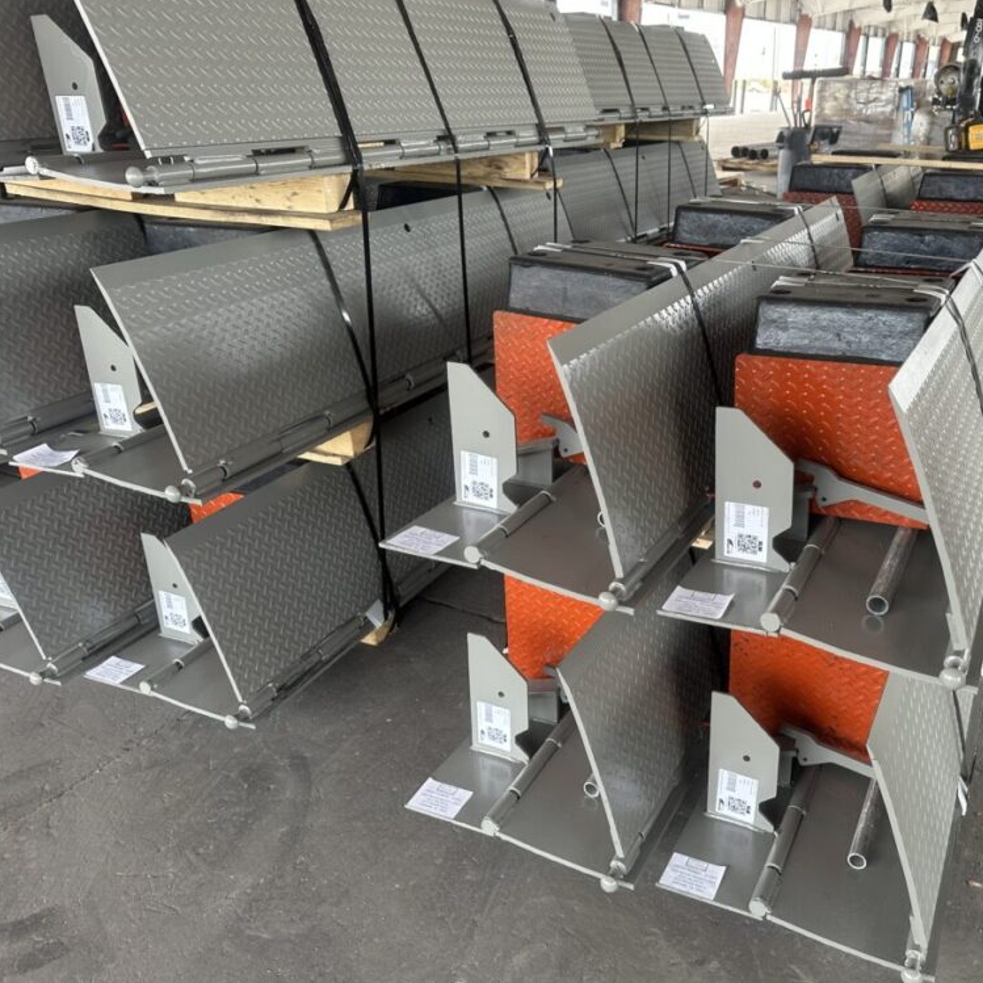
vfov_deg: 55.6
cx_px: 668
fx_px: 932
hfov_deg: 54.3
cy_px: 486
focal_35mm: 29
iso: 100
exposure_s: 1/140
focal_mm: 6.86
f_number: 1.78
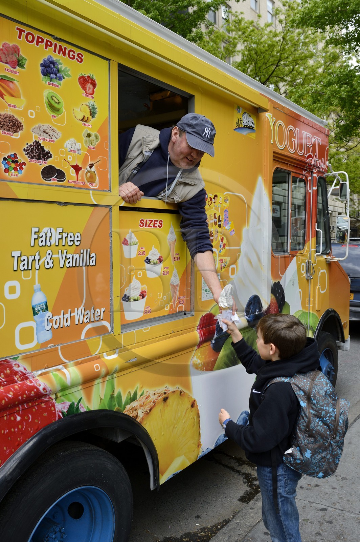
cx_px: 180
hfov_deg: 44.9
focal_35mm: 29
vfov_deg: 63.7
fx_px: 436
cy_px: 271
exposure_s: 1/320
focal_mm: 29
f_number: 6.3
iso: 400
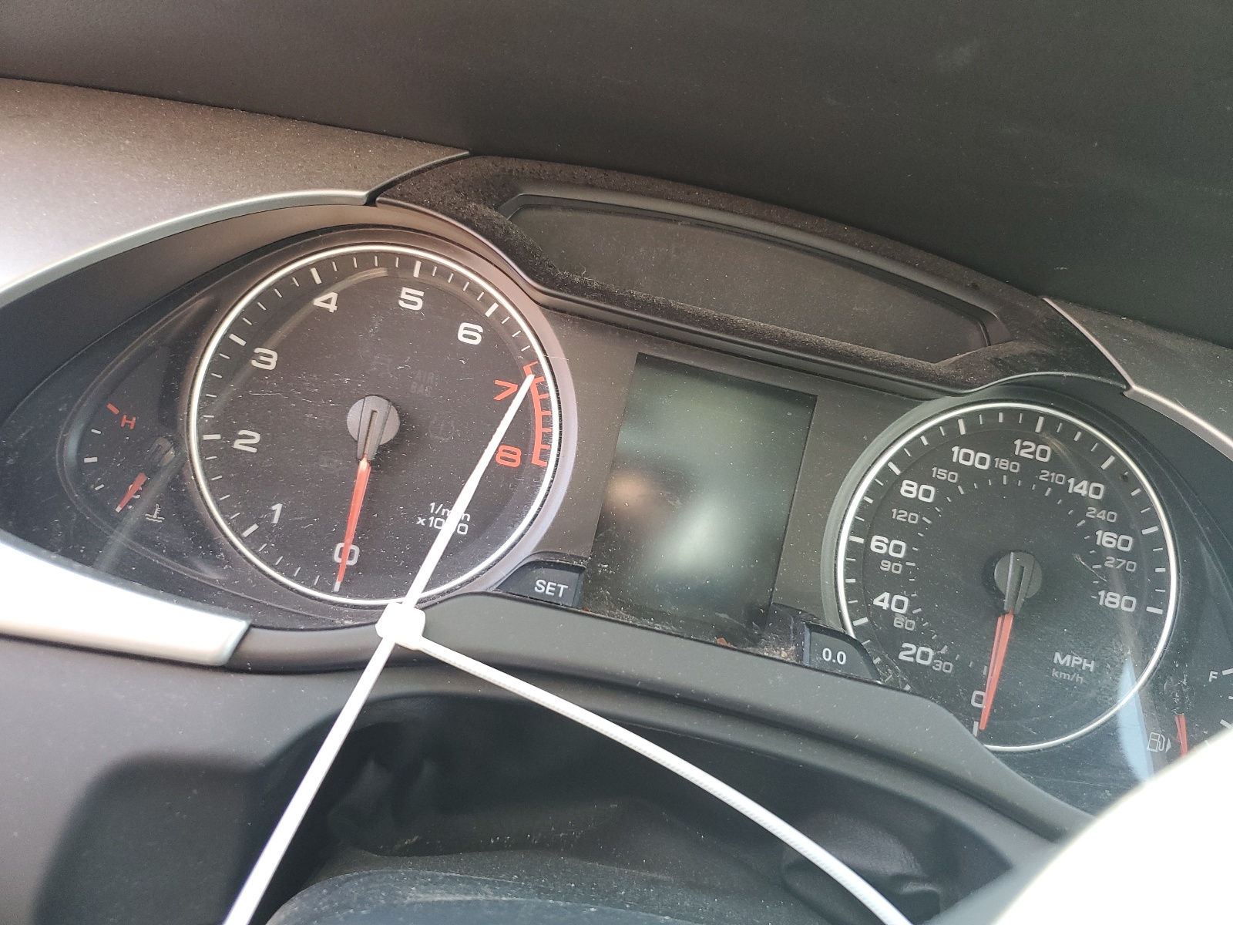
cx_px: 616
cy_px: 462
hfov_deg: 67.3
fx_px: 926
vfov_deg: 53.1
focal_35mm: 26
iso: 93
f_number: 1.5
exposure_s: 1/60.2
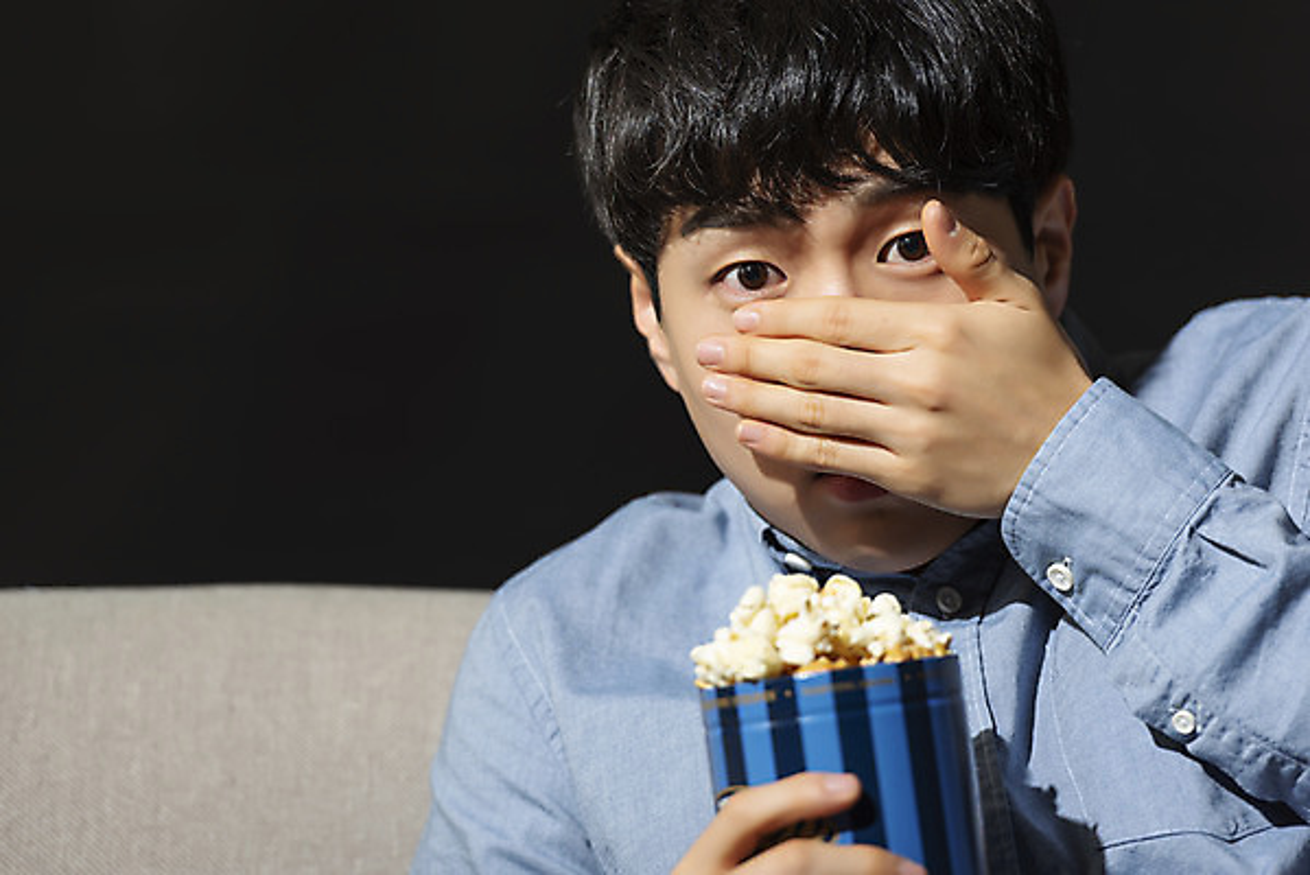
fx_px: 7281
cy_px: 438
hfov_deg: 10.3
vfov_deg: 6.9
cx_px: 655
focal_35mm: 200
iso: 100
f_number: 3.5
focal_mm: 200
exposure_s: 1/125
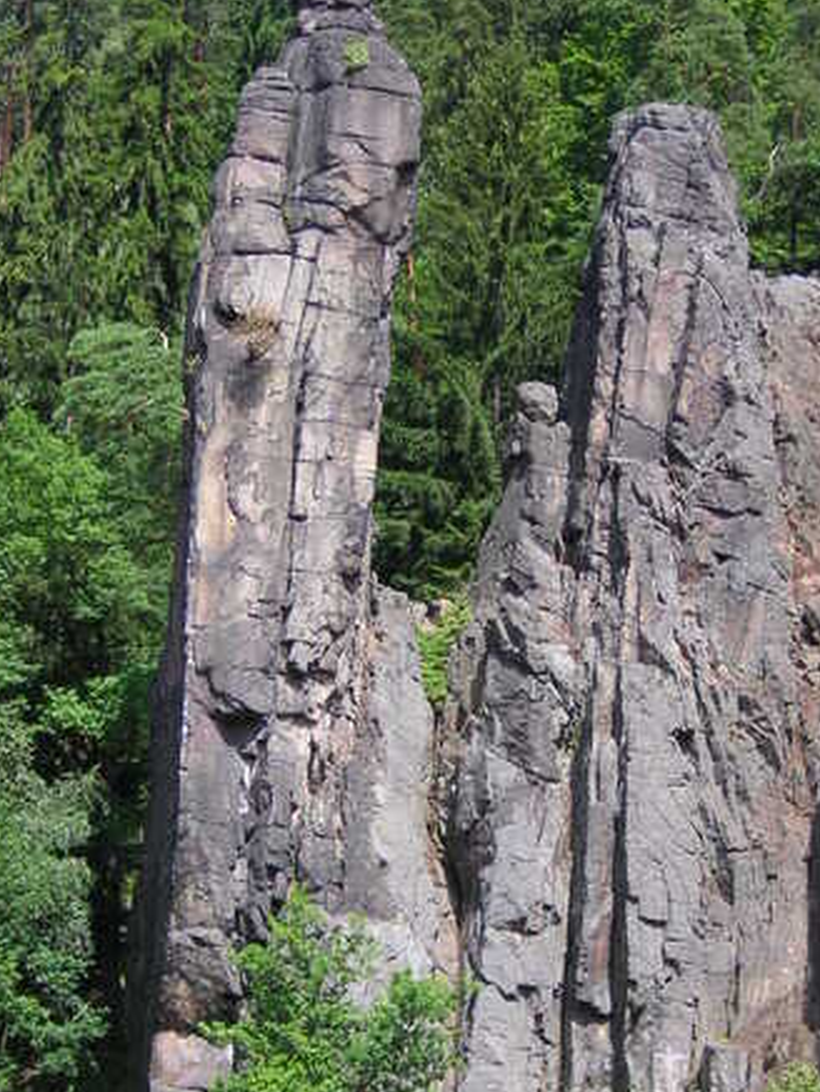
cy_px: 702
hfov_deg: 15.3
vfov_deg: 20.2
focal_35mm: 97
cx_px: 438
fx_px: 3062
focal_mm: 8.9
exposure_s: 1/350
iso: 50
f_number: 3.6
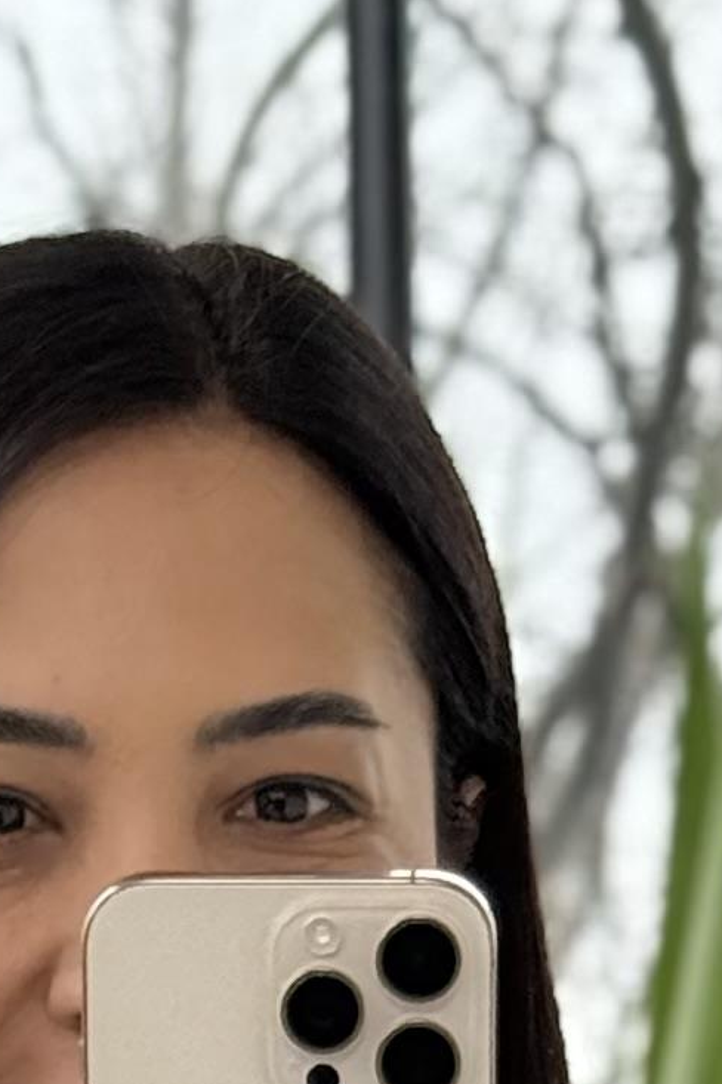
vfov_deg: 6.9
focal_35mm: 275
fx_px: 8272
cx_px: 204
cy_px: 2907
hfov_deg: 5.0
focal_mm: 6.76
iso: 125
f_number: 1.78
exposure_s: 1/242
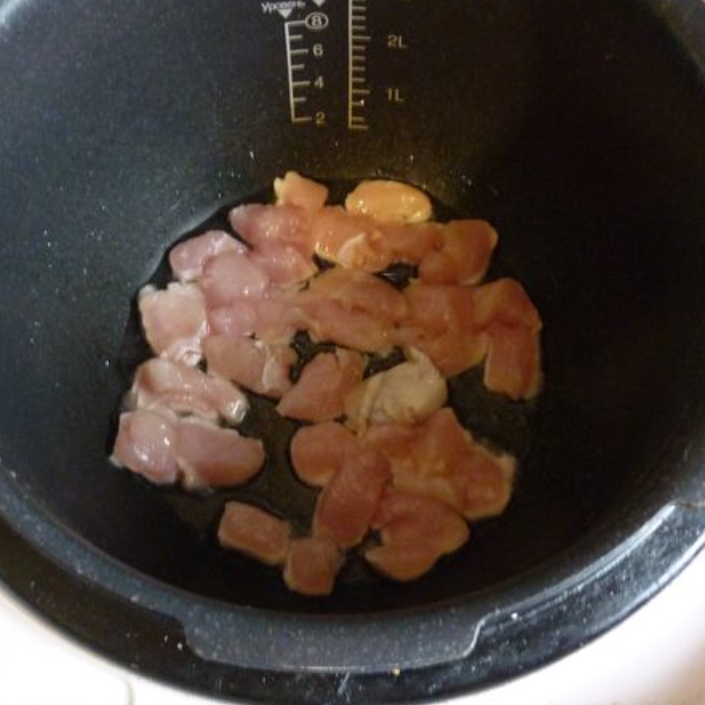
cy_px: 325
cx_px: 320
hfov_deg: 39.1
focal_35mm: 43
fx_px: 991
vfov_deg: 39.1
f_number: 2.8
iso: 400
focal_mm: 5.5
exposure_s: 1/8
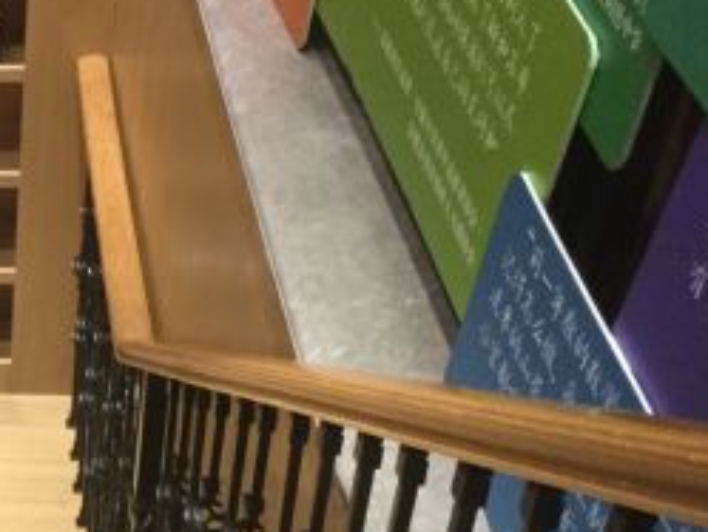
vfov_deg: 17.0
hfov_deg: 20.5
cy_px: 226
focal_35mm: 87
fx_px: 1780
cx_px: -222
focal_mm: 3.3
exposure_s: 1/20
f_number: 2.4
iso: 200
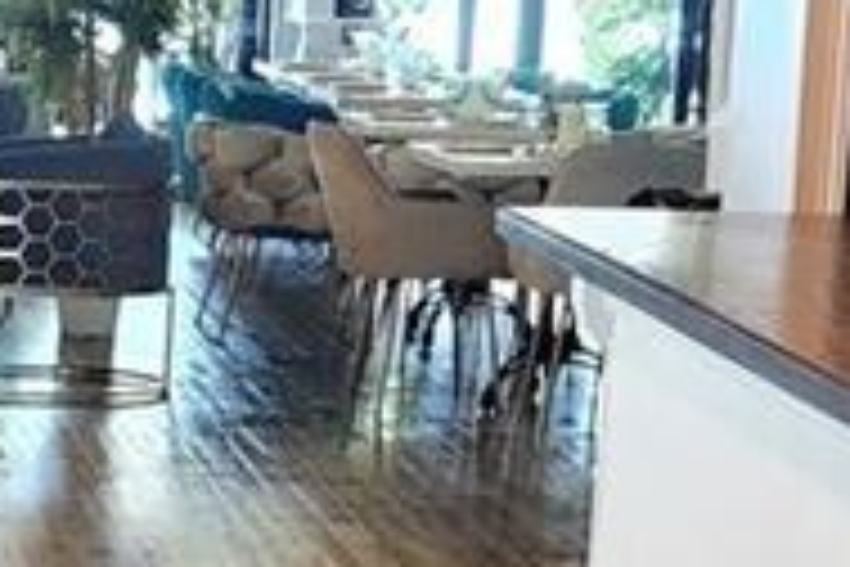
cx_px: -94
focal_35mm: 152
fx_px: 3589
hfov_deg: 13.2
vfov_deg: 8.9
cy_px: 639
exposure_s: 1/120
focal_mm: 5.4
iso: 640
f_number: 1.8
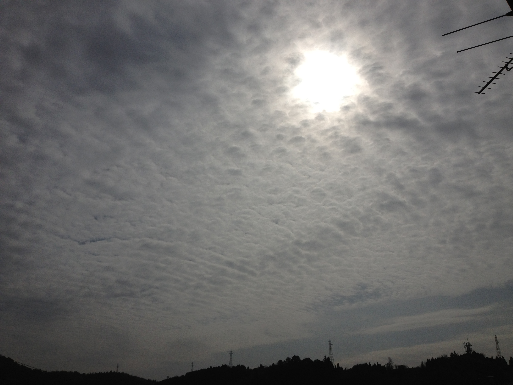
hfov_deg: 52.6
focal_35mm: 35
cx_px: 256
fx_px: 519
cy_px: 192
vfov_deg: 40.7
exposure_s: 1/27778
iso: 64
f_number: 2.4
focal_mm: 4.28
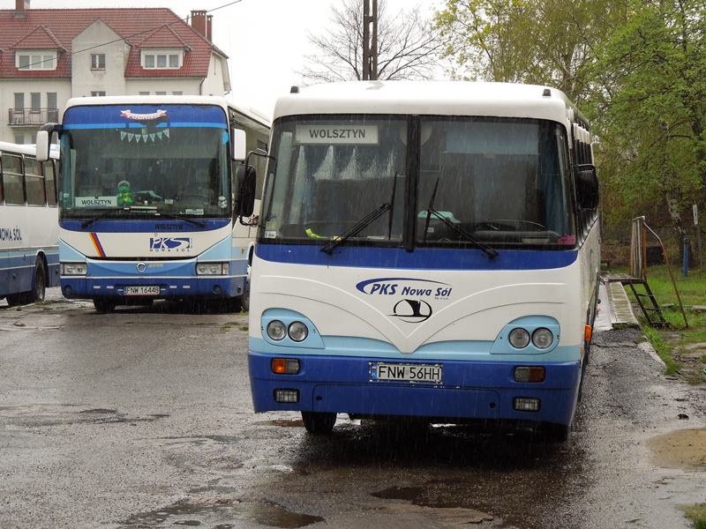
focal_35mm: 89
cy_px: 264
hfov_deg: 22.0
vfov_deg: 16.6
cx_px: 353
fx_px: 1815
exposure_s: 1/200
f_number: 4.6
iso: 360
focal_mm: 16
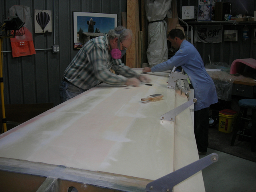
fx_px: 281
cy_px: 96
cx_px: 128
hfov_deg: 49.0
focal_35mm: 38
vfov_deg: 37.7
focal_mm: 7.8
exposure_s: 1/30
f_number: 2.8
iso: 64
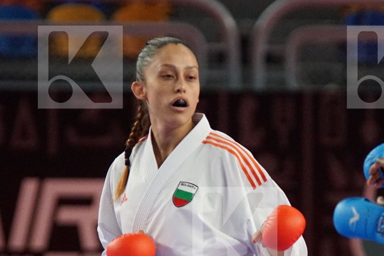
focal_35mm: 513
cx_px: 389
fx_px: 5471
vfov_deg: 2.7
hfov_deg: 4.0
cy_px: 229
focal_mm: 160
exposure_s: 1/2000
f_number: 2.8
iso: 3200
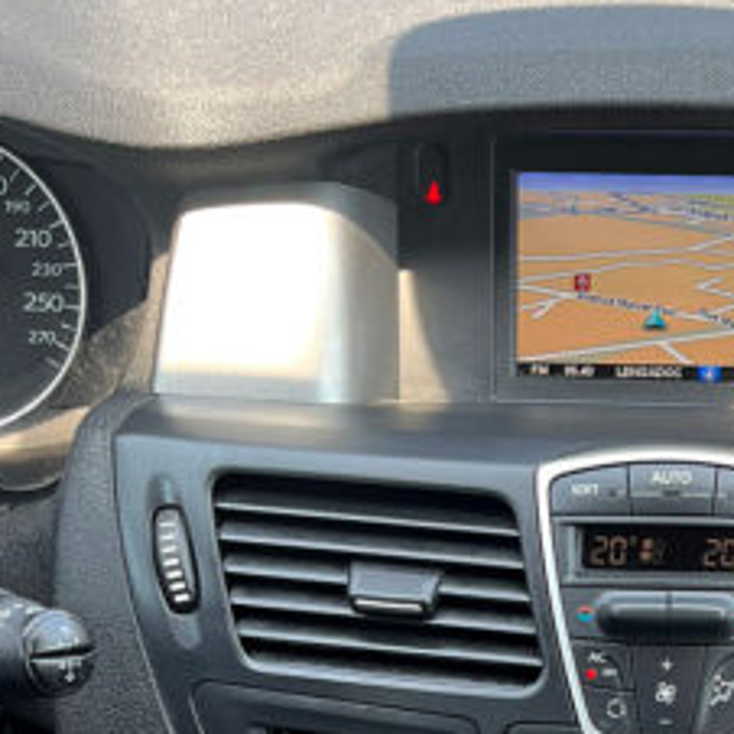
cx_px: 615
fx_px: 1535
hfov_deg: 26.3
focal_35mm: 64
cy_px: 906
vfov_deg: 24.2
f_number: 1.6
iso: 50
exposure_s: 1/122
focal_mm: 5.1
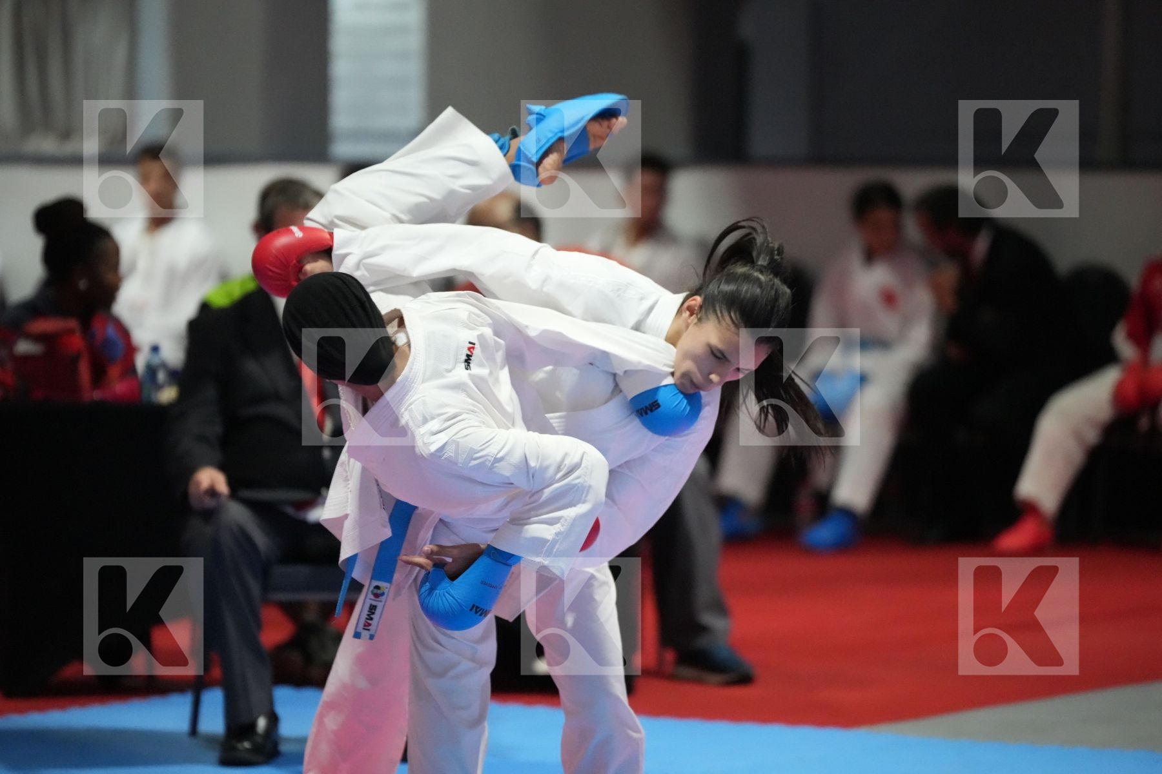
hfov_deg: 10.3
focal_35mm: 200
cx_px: 581
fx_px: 6455
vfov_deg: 6.9
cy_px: 387
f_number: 2.8
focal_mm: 200
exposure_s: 1/800
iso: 10000
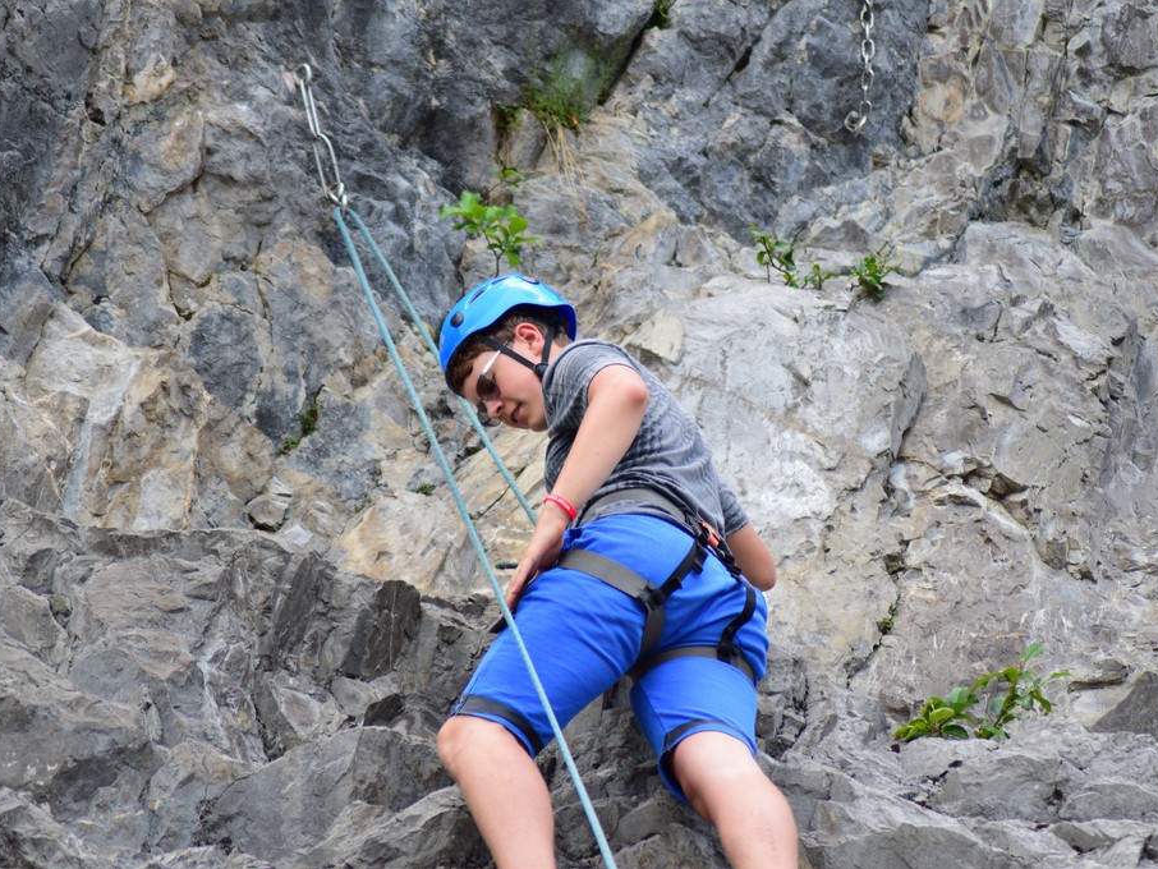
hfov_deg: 6.6
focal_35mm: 302
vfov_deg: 4.9
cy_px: 434
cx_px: 599
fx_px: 10090
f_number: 4.5
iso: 900
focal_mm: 185
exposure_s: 1/1250
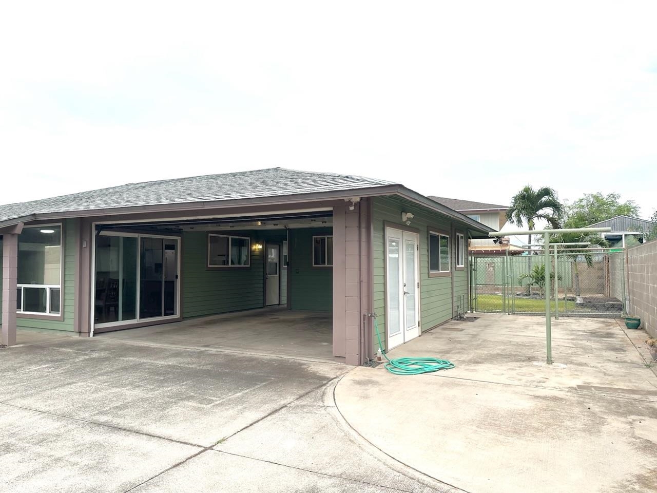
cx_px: 328
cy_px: 246
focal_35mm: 24
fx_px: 456
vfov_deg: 56.8
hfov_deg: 71.6
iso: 80
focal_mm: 6.86
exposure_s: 1/1050
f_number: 1.78
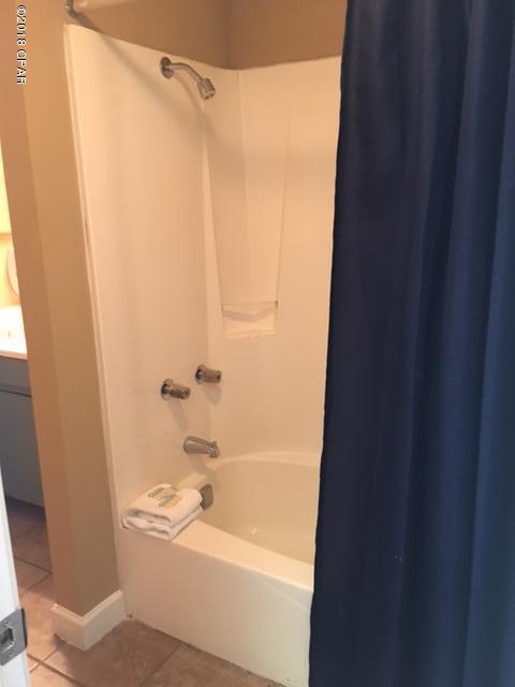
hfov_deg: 48.2
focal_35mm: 29
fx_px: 575
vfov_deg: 61.7
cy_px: 344
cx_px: 258
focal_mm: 4.15
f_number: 2.2
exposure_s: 1/17
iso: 200
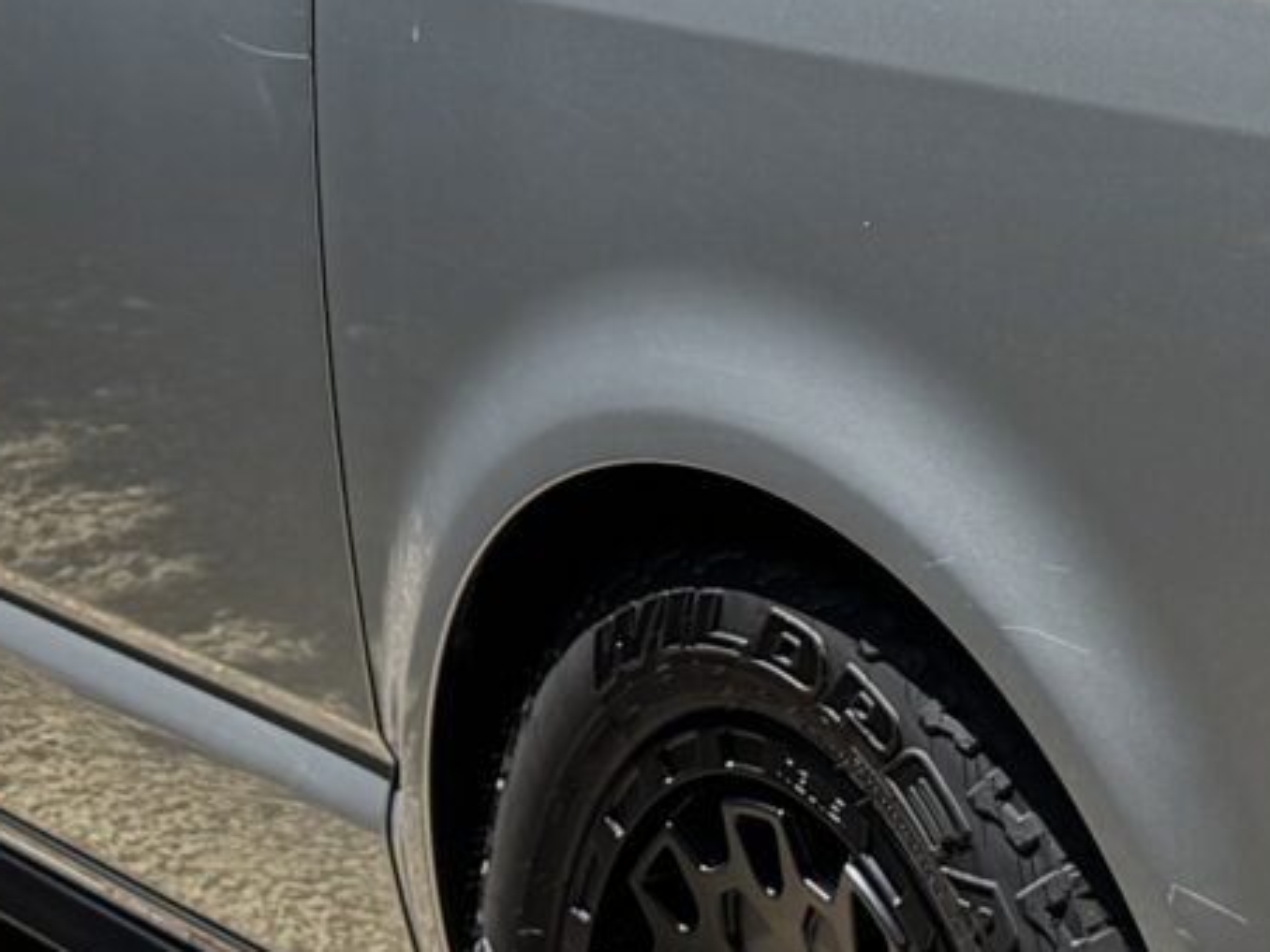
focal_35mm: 136
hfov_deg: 14.2
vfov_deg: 10.5
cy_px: -475
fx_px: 4990
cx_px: 1399
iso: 80
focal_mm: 6.76
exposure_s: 1/3413
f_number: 1.78
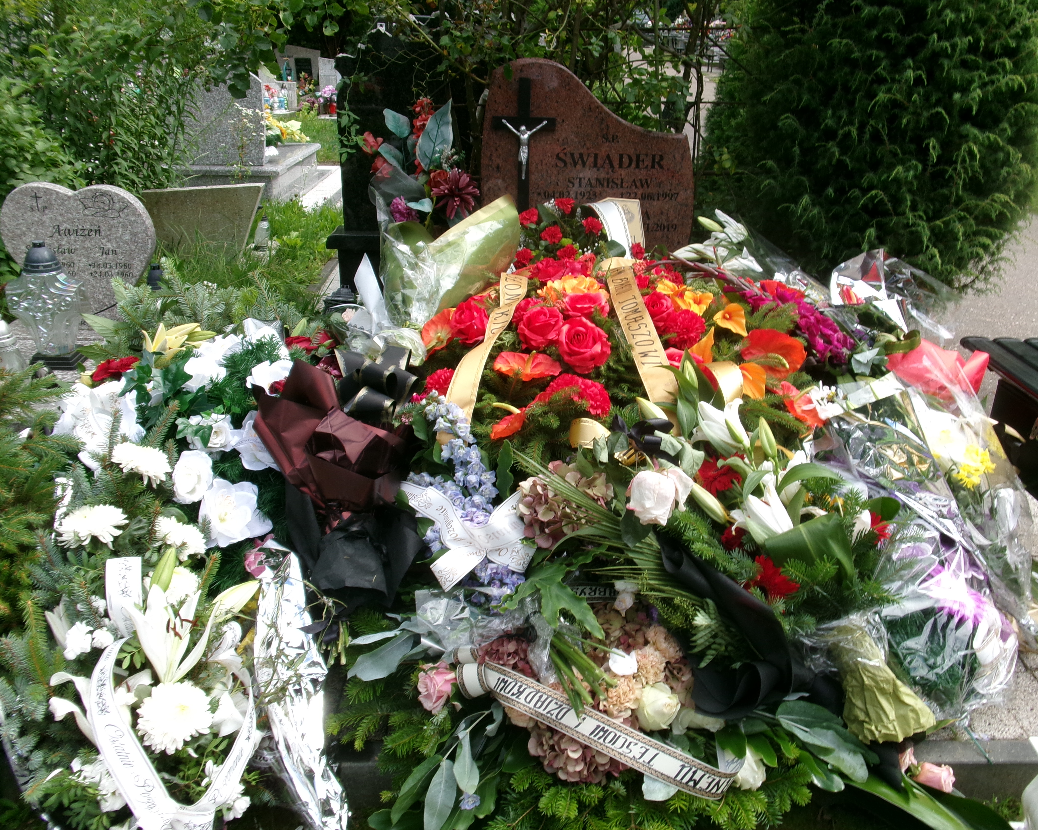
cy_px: 420
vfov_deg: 48.5
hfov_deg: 58.7
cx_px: 564
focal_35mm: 30
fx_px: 922
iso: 100
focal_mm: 5.1
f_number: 10.8
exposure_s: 1/38
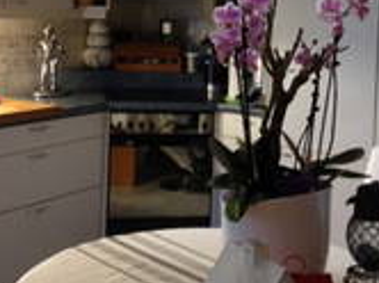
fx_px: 831
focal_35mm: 76
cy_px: 25
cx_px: 205
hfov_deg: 25.7
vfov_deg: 19.0
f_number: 2.4
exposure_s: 1/20
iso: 100
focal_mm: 4.28
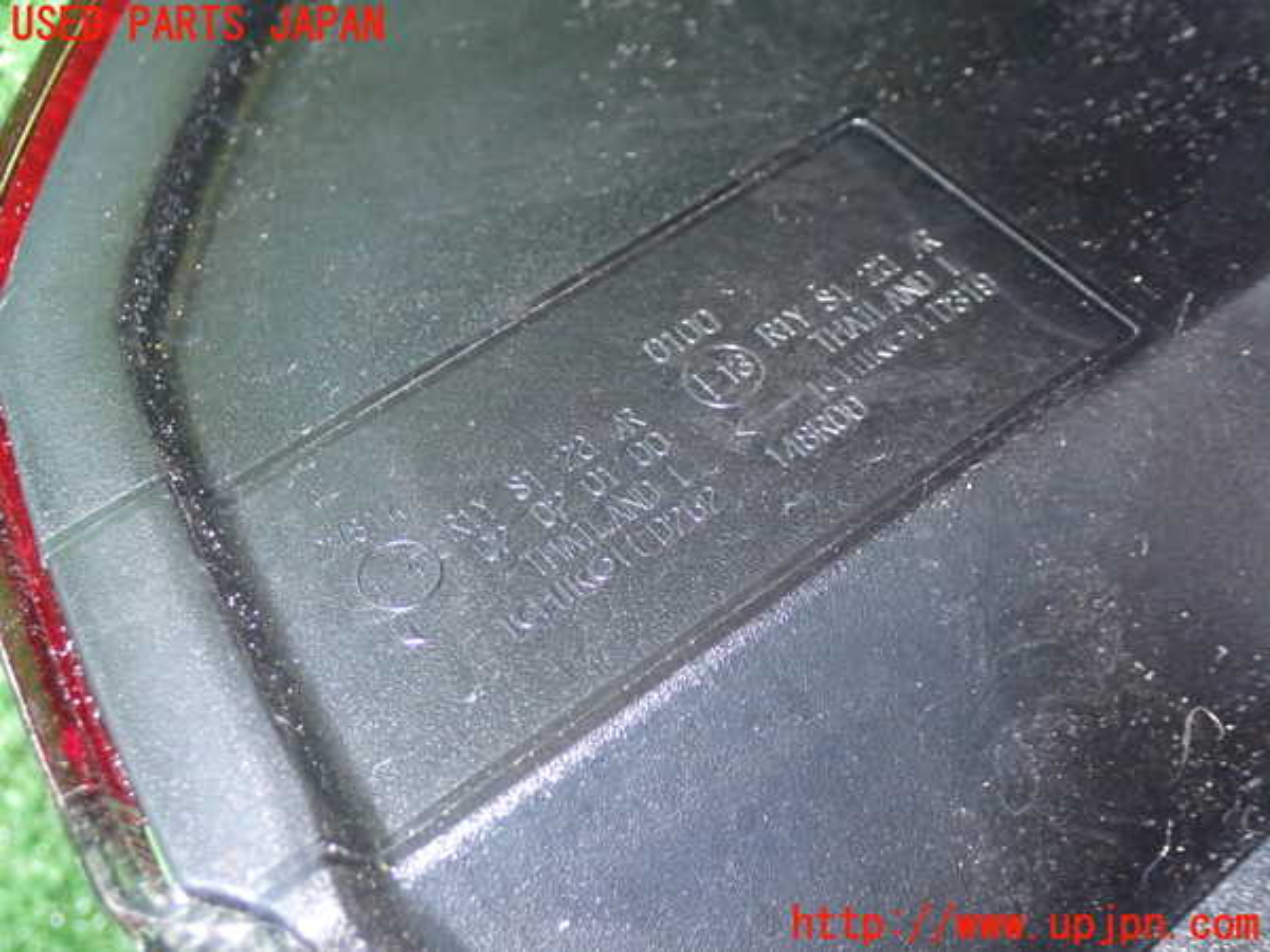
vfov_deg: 25.2
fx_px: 2128
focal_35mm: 58
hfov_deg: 33.2
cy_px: 476
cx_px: 635
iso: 800
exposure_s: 1/60
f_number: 10
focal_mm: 10.35
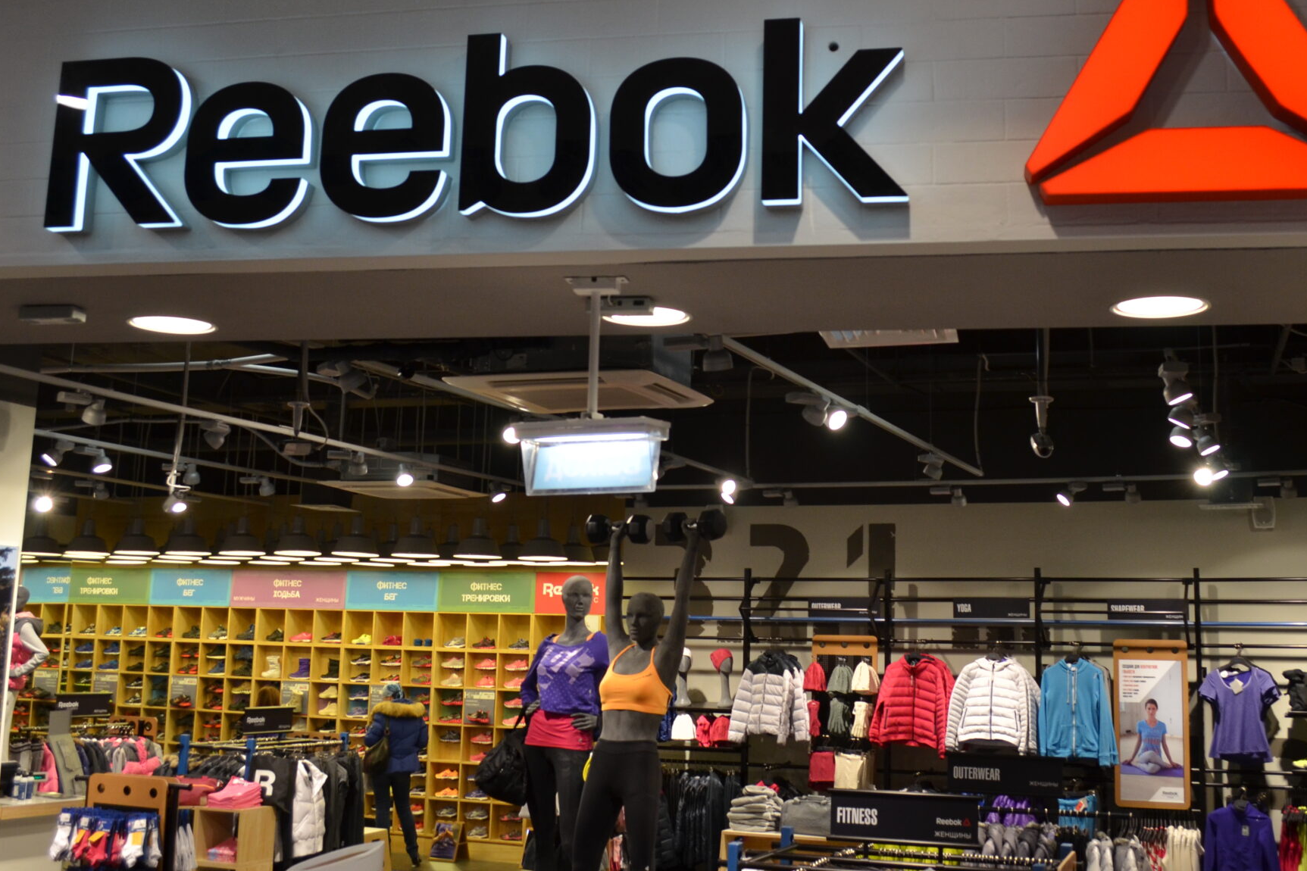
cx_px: 747
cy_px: 301
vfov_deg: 33.2
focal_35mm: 40
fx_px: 1452
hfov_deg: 48.3
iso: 400
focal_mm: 18
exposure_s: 1/100
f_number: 5
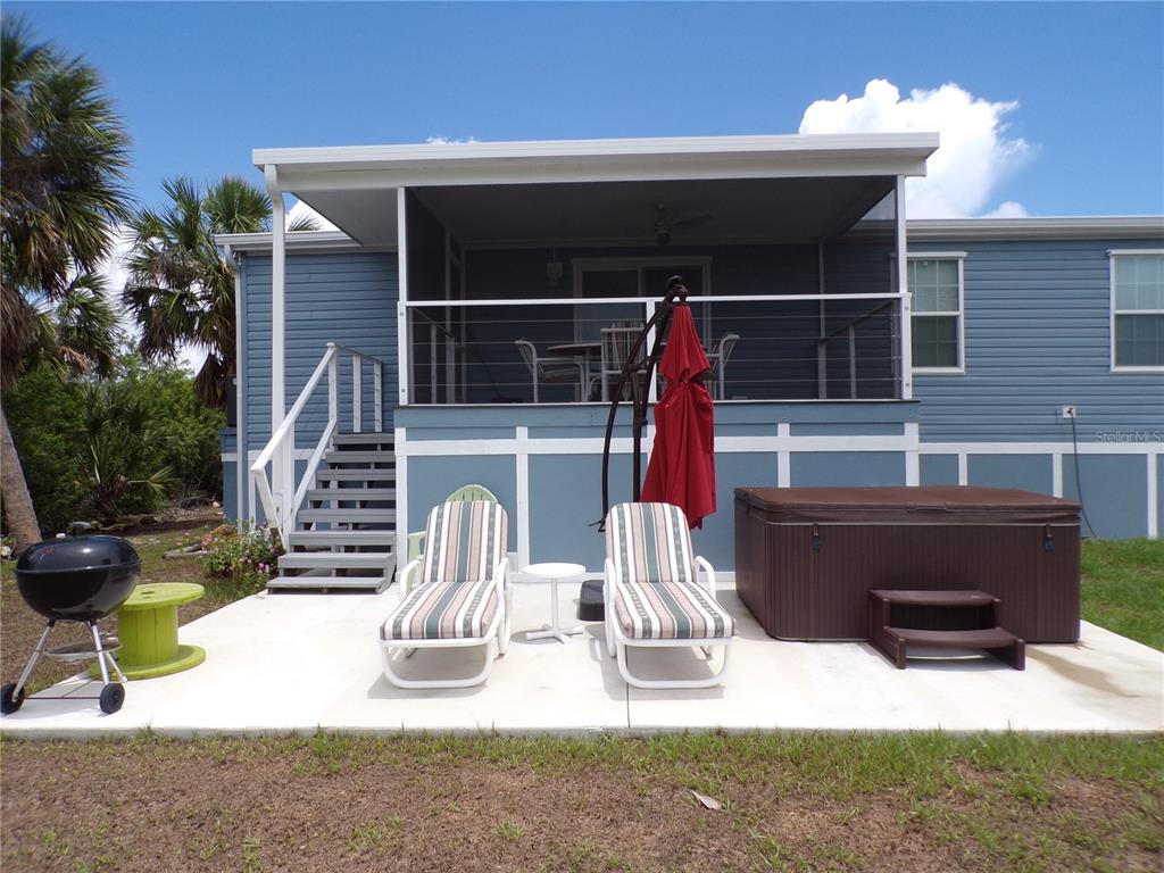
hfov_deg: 71.6
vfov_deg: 56.8
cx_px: 582
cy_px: 436
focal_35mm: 24
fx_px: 807
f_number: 5.8
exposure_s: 1/350
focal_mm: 4.3
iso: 80
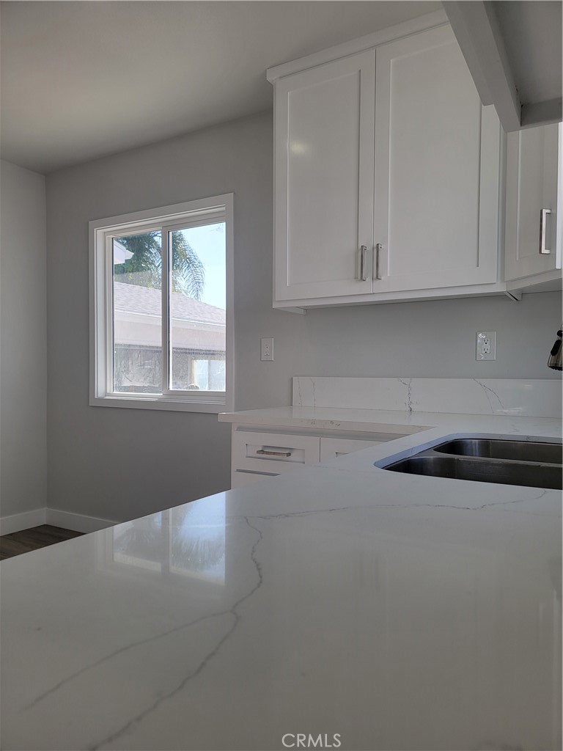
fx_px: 520
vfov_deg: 71.6
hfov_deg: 56.8
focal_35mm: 24
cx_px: 282
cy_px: 376
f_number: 1.8
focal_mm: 6.7
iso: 16
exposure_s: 1/182
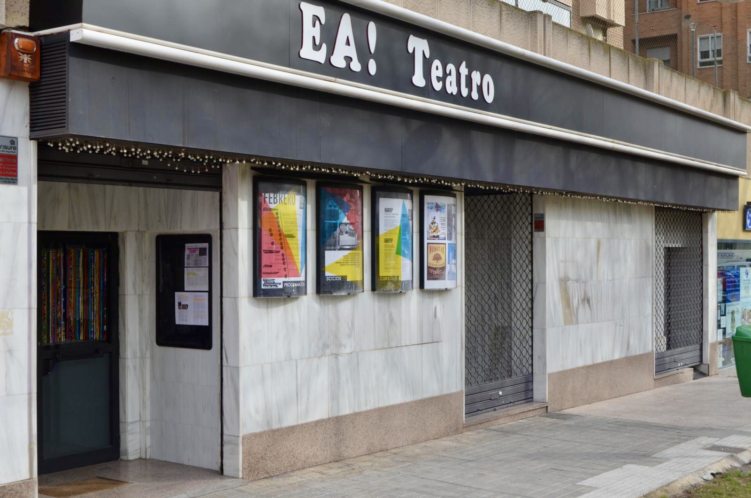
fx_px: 999
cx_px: 376
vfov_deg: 28.0
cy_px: 249
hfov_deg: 41.2
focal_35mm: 48
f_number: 10
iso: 400
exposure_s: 1/250
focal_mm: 32
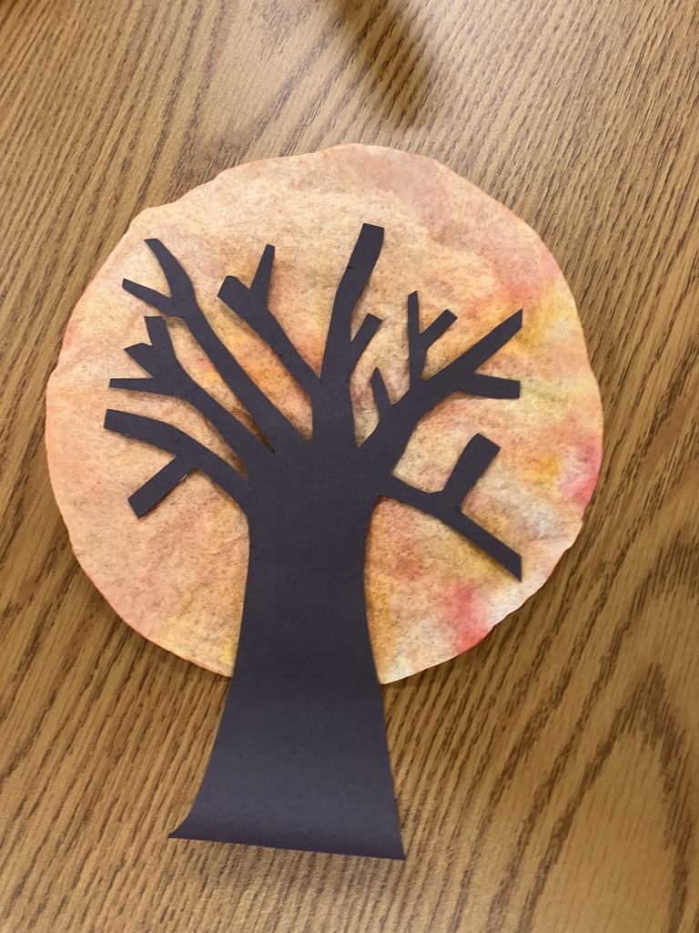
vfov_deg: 63.4
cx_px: 350
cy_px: 466
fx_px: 754
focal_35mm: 28
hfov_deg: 49.7
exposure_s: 1/60
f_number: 1.8
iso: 125
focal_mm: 3.99
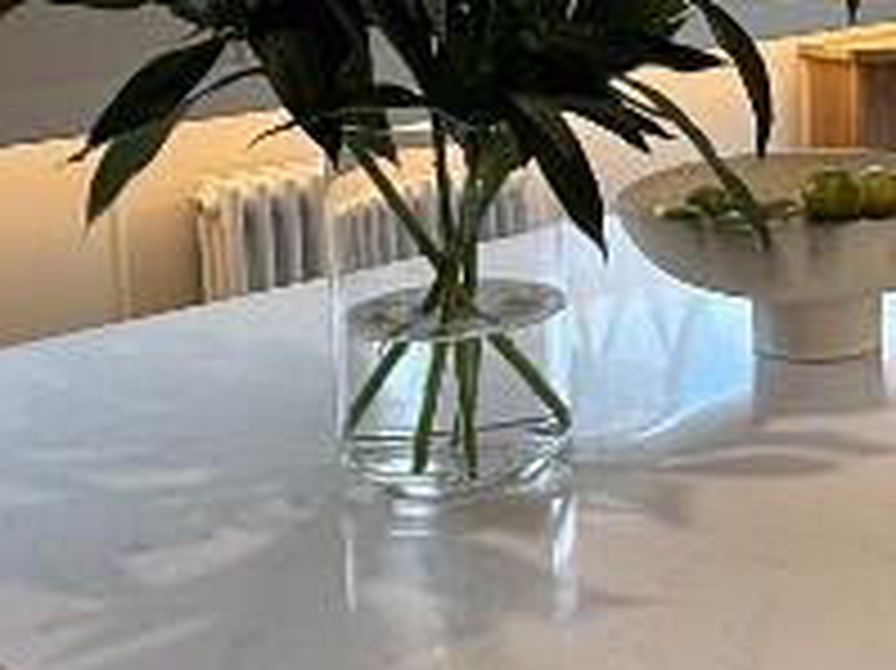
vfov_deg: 20.0
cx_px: 1256
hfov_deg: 23.1
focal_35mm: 72
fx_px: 1863
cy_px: 72
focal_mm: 2.22
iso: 64
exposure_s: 1/100
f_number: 2.2
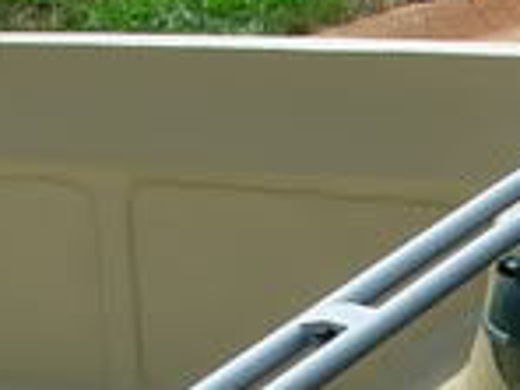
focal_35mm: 205
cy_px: 748
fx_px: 3080
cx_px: 713
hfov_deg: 9.4
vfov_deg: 7.0
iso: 50
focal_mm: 6.3
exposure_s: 1/406
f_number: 4.9
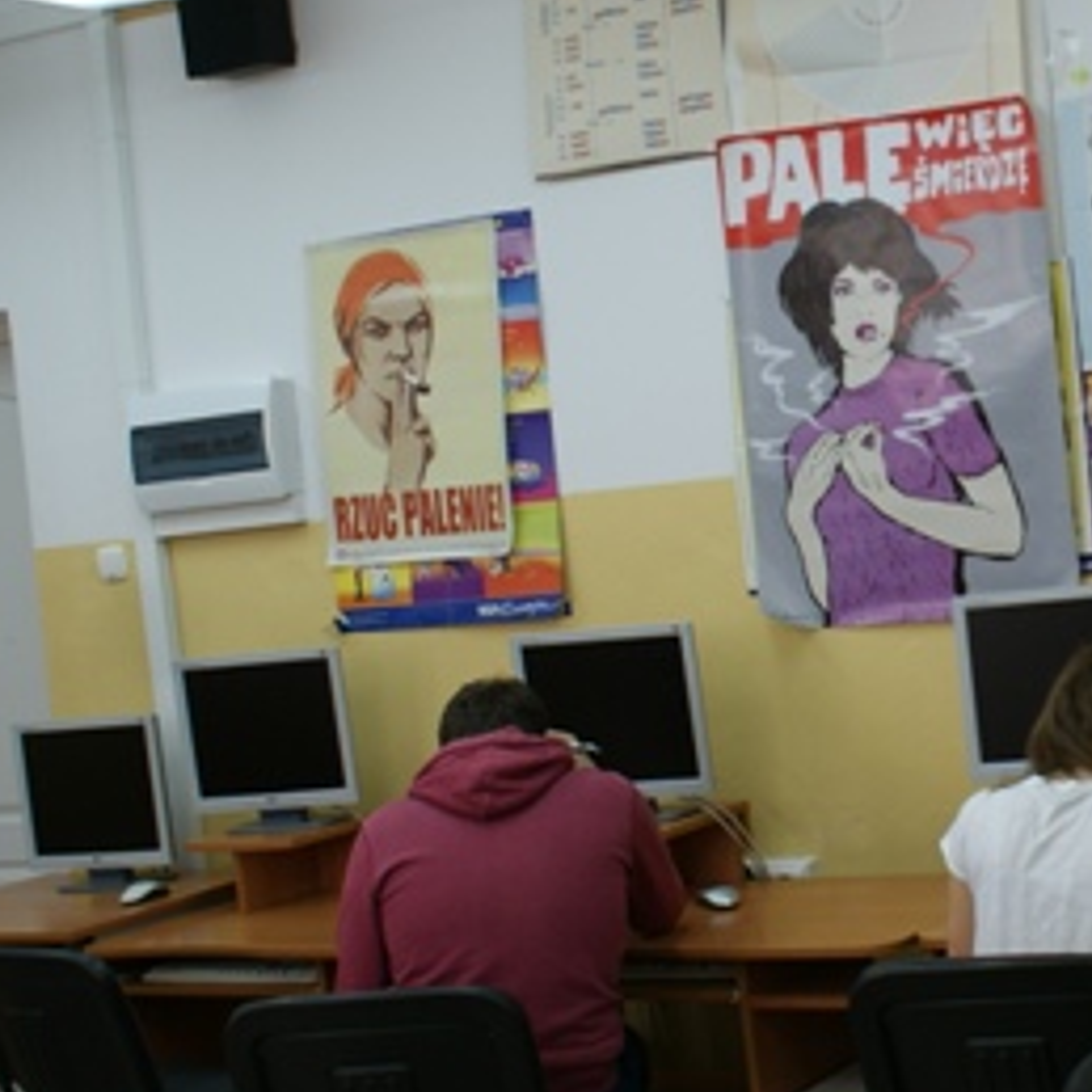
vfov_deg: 27.2
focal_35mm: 63
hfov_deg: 25.7
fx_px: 2248
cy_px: 422
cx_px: 1130
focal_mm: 20
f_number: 4
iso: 100
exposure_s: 1/30
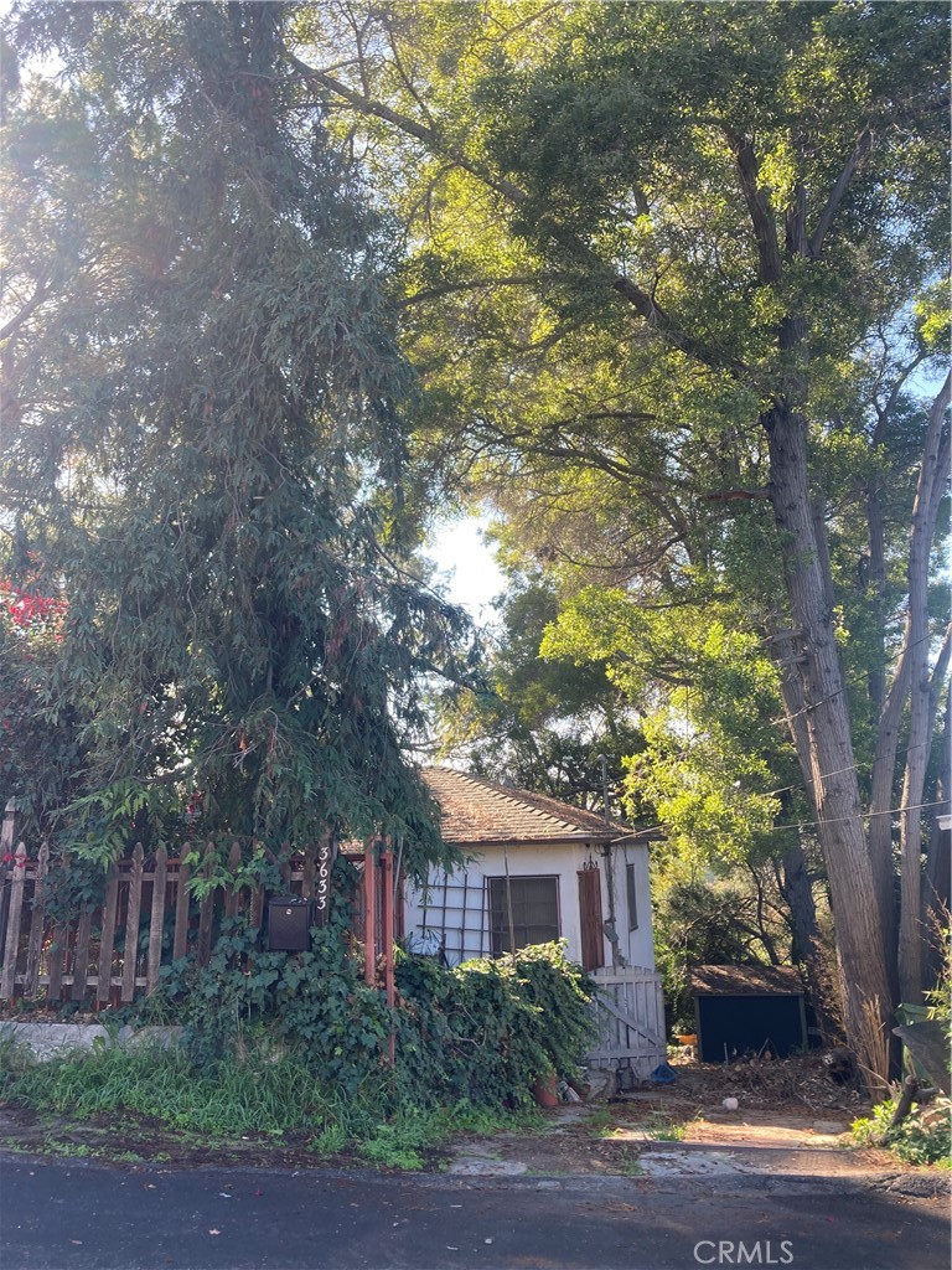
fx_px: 1027
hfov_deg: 49.7
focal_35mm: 28
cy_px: 635
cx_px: 476
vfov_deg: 63.4
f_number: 1.8
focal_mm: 3.99
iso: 20
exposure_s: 1/134
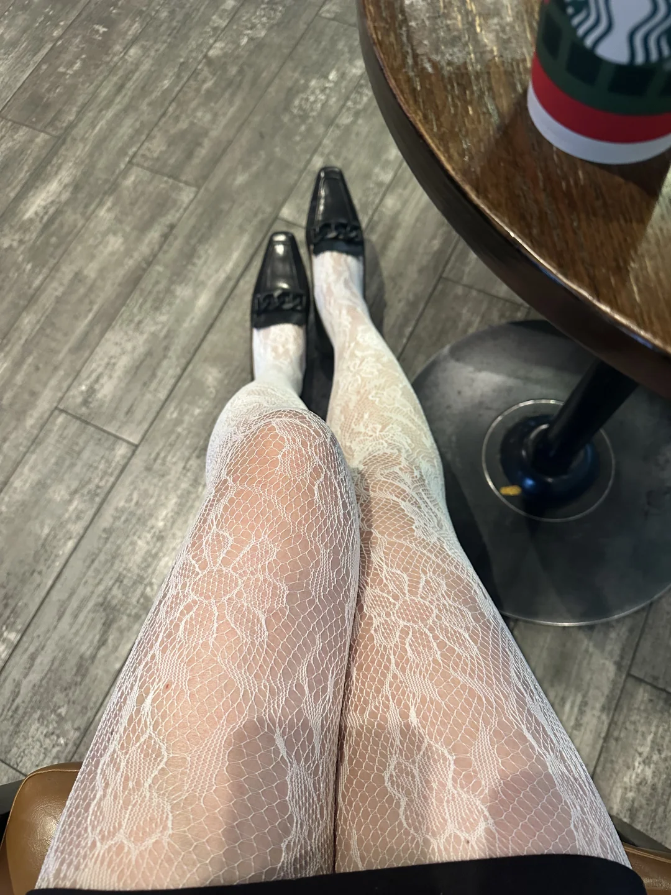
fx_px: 620
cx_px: 336
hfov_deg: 56.8
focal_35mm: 24
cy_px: 448
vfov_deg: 71.6
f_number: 1.78
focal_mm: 6.86
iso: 500
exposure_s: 1/50
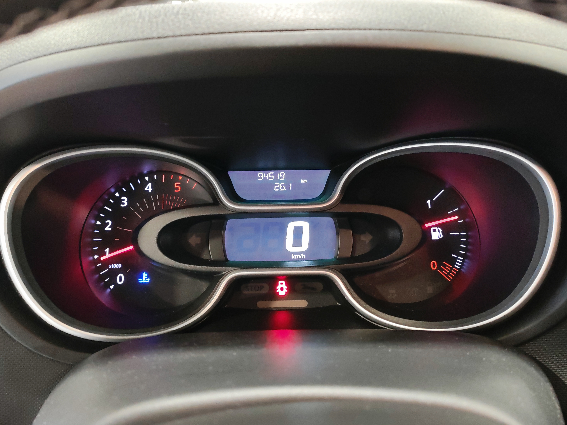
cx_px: 284
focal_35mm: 34
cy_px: 212
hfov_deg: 54.0
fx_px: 557
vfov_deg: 41.8
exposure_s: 1/33
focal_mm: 6.12
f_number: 1.9
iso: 1600
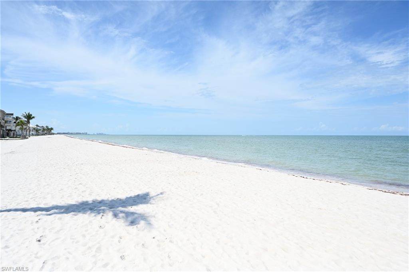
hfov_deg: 77.3
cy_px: 136
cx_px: 204
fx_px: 256
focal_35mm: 22
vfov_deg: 56.1
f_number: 3.2
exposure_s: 1/8000
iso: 320
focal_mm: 22.5
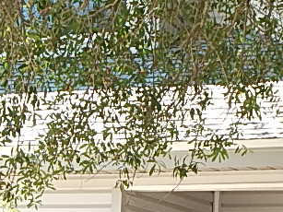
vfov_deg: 7.4
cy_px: 310
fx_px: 1618
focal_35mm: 198
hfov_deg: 10.0
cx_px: 187
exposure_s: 1/160
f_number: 3.4
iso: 125
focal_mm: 6.8
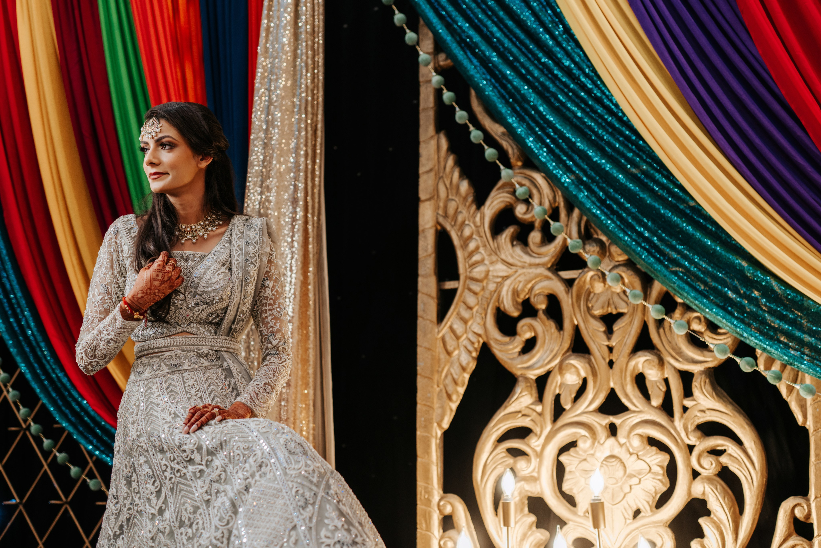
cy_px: 274
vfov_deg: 27.0
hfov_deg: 39.6
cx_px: 410
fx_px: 1140
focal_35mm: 50
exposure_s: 1/160
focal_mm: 50
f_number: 2
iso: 640
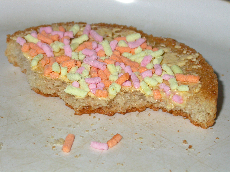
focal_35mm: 154
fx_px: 1023
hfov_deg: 12.8
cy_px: 86
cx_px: 115
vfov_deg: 9.6
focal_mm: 32
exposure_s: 1/60.3
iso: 100
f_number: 5.1
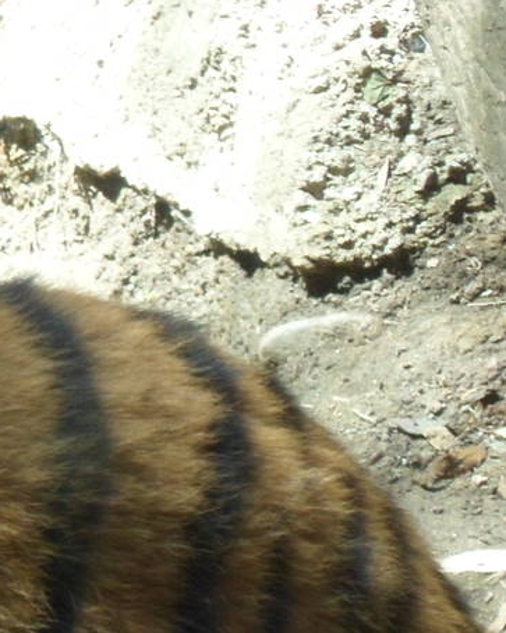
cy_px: 244
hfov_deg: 2.2
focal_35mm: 691
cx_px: -594
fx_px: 12940
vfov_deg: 2.8
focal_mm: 36.2
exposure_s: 1/60
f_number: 5.6
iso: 200
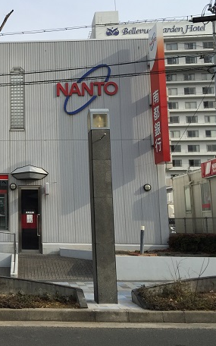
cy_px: 165
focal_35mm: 44
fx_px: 414
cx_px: -13
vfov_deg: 45.3
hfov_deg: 27.1
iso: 32
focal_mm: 4.15
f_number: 2.2
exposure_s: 1/1799
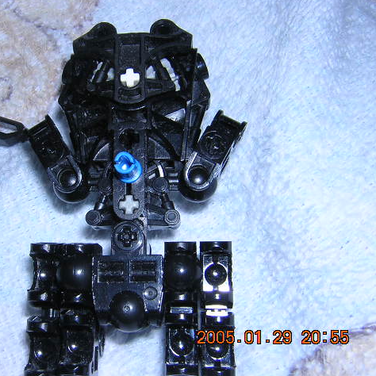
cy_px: 186
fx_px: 528
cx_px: 124
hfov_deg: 38.7
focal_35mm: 43
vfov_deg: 39.2
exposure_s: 1/60.1
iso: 100
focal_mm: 4.7
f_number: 5.2
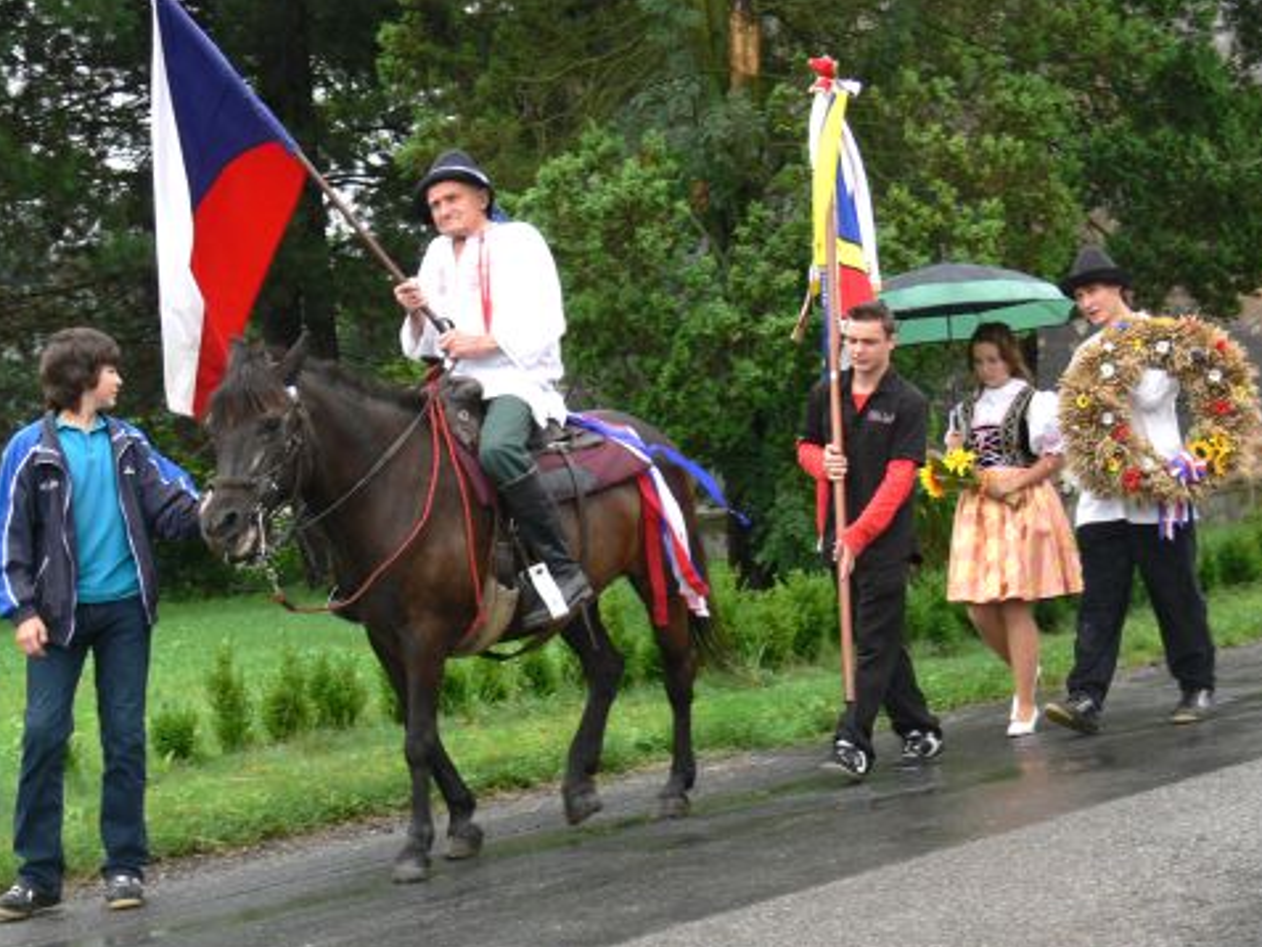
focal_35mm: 86
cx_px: 609
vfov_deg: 17.2
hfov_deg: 22.8
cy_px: 464
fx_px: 3136
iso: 80
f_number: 4
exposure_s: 1/80
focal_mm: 17.3
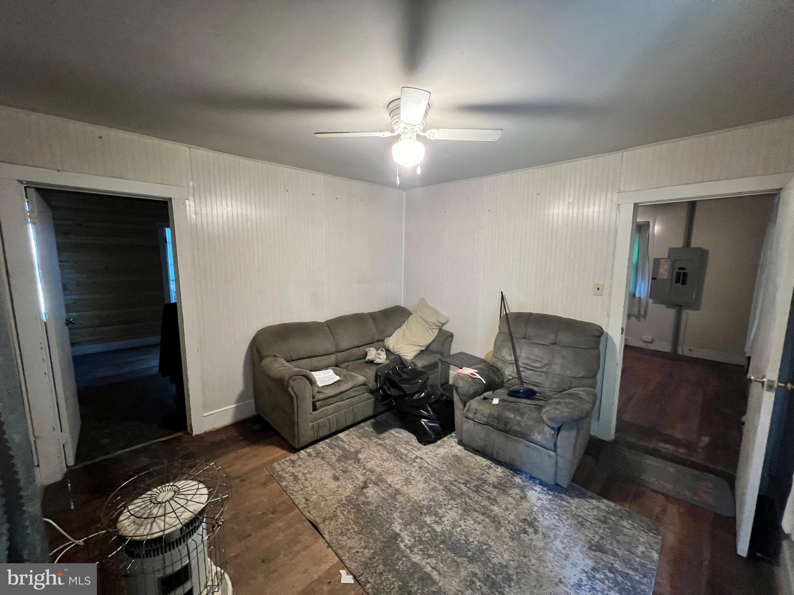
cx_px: 397
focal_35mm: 13
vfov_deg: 89.9
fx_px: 298
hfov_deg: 106.2
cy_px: 298
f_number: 1.8
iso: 640
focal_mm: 1.57
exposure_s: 1/40
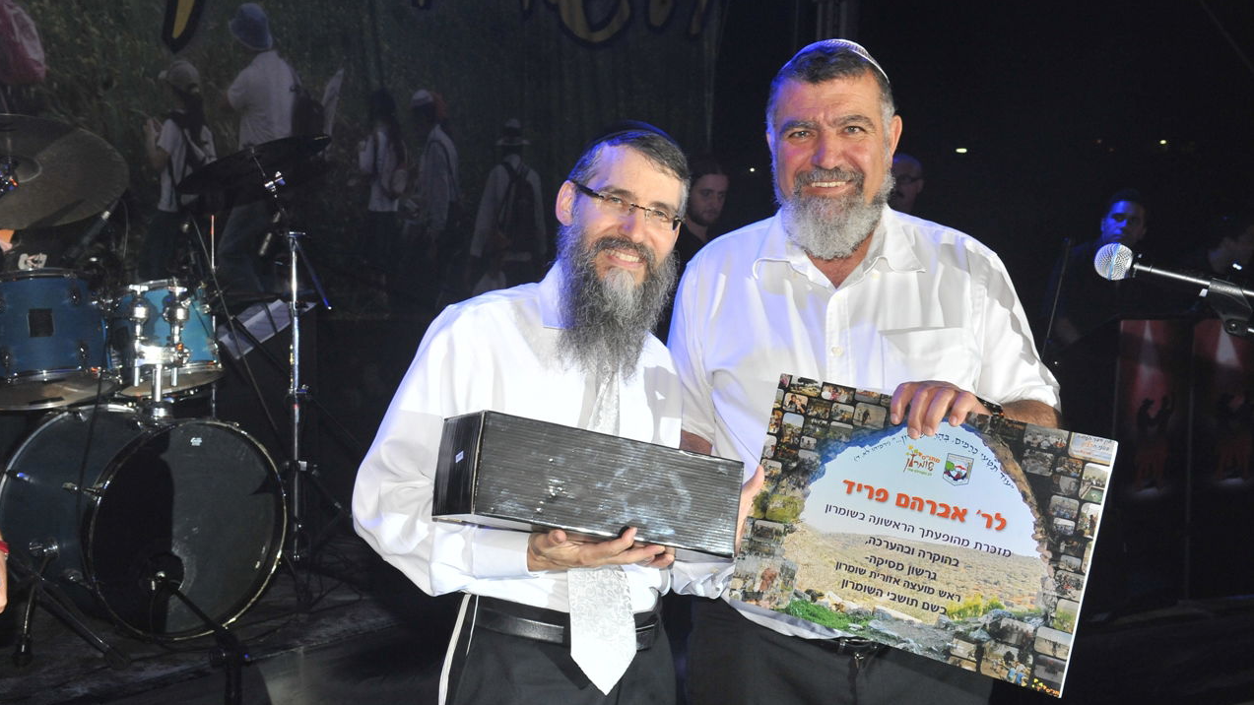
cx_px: 626
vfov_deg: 28.3
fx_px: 1397
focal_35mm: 42
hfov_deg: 48.4
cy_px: 385
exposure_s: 1/160
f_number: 9
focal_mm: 40
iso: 2000
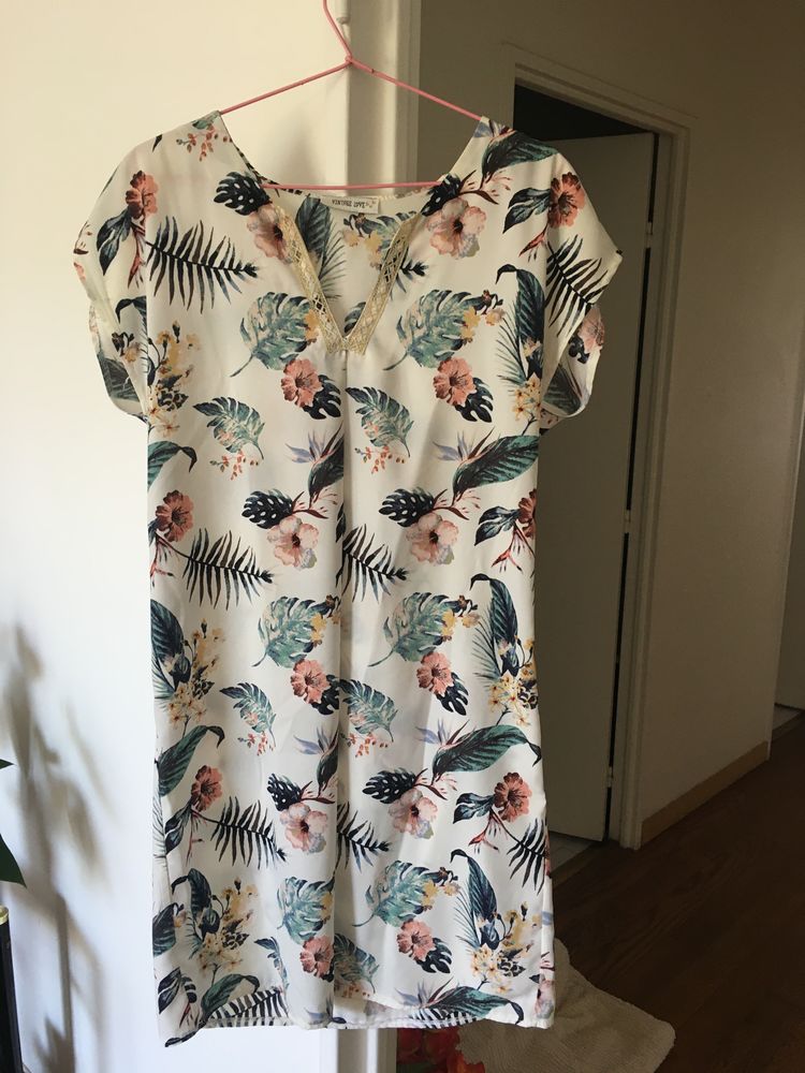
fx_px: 899
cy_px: 536
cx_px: 402
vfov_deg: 61.7
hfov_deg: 48.2
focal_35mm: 29
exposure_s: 1/33
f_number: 2.2
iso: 100
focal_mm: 4.15
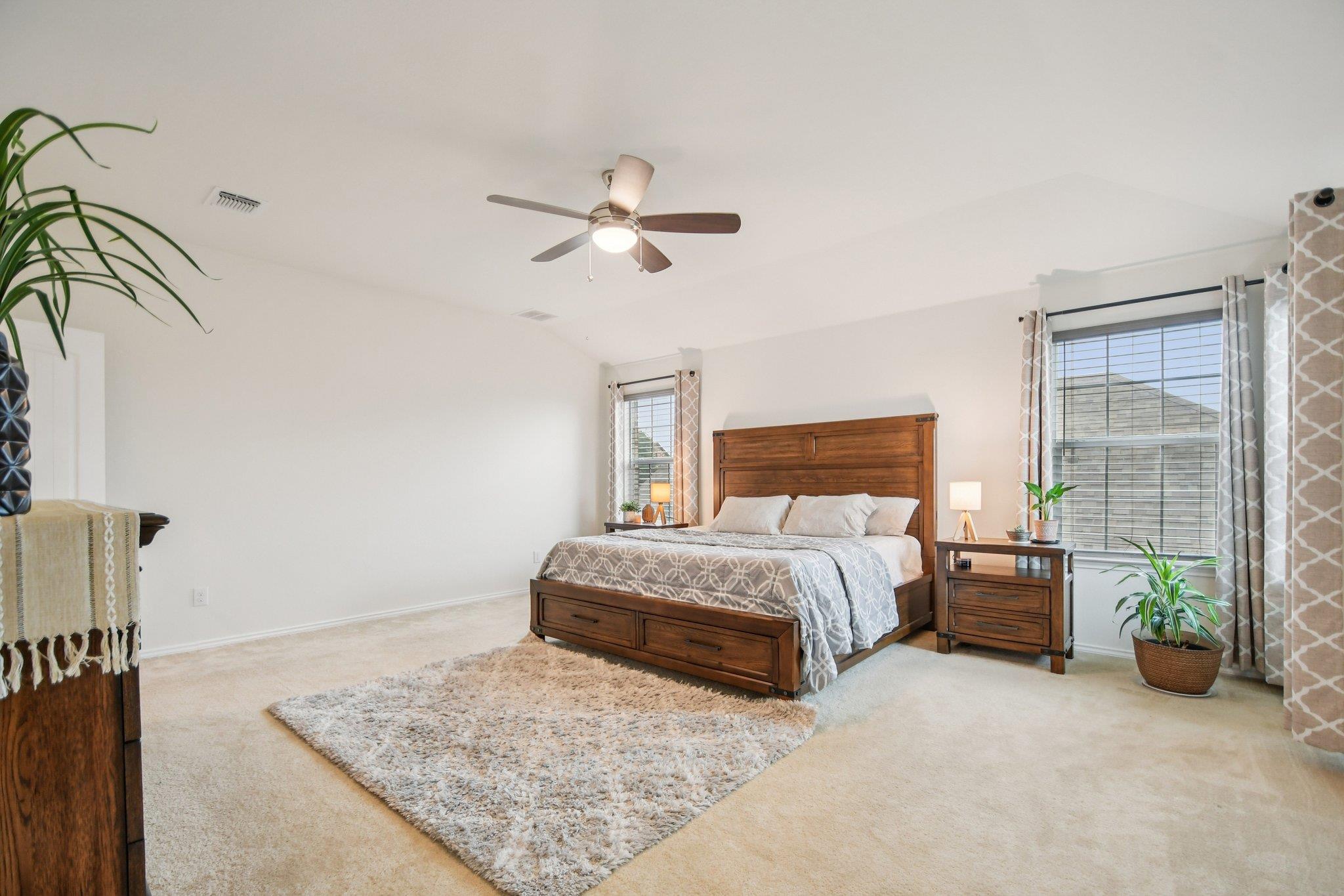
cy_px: 448
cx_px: 672
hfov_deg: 100.4
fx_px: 560
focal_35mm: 15
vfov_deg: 77.3
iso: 400
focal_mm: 10
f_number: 3.5
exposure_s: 1/125
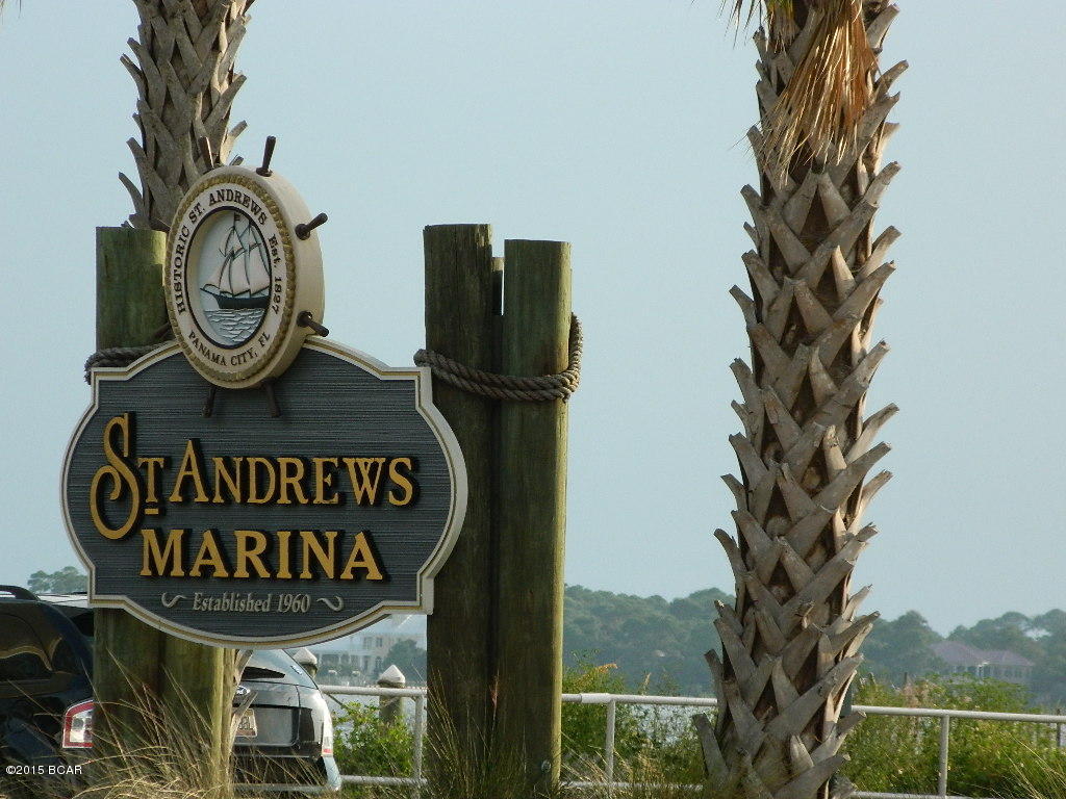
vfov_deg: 3.8
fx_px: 12164
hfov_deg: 5.0
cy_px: 400
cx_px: 533
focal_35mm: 395
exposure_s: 1/500
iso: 180
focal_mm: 71.2
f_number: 5.7
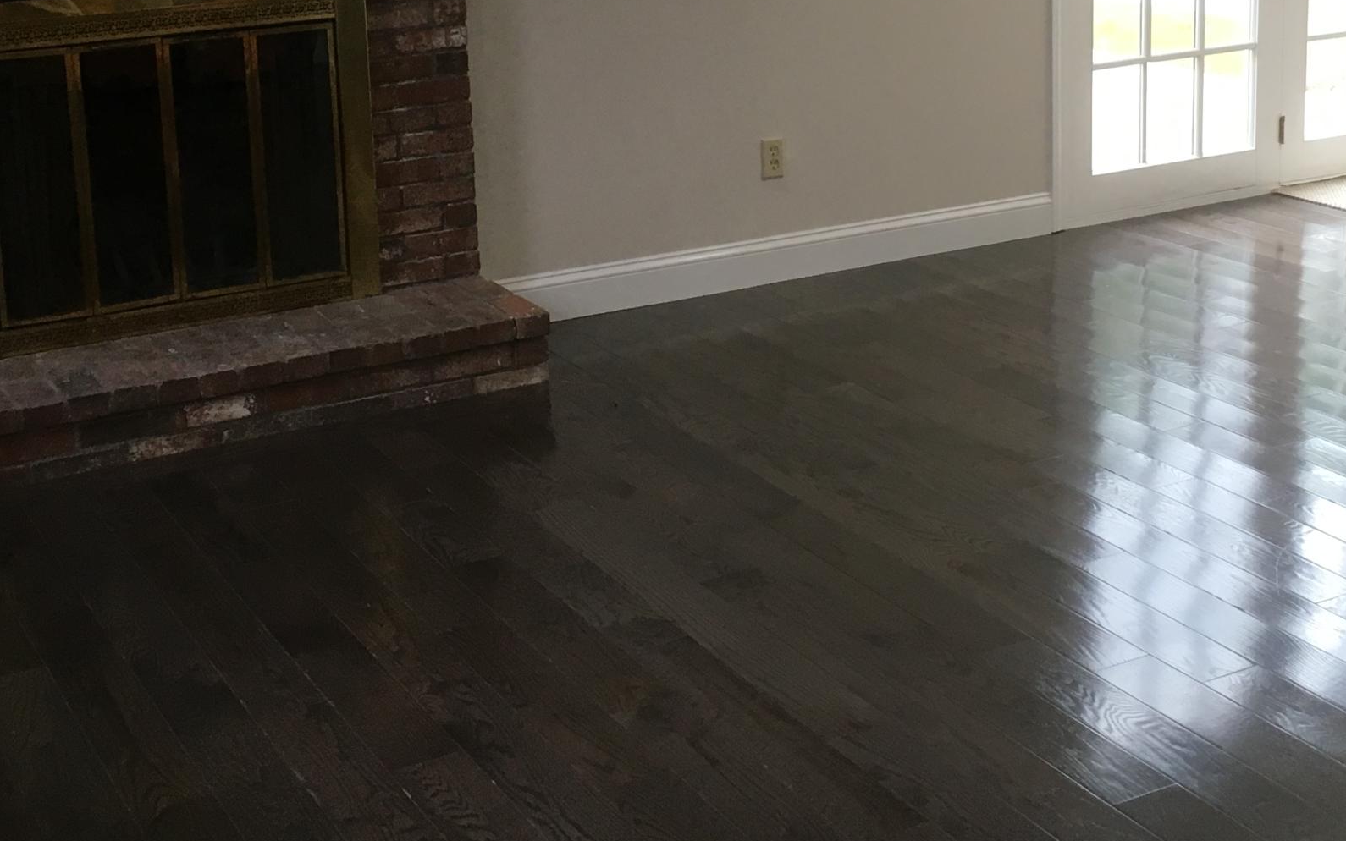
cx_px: 714
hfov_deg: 35.1
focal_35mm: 58
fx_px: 2128
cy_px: 113
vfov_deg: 21.9
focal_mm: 4.15
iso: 40
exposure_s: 1/30
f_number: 2.2
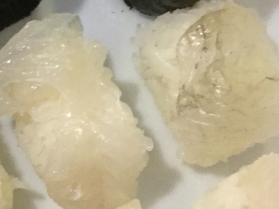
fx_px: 790
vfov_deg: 15.0
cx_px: -11
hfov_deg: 19.4
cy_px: 160
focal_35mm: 98
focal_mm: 3.3
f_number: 2.4
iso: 200
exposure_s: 1/30
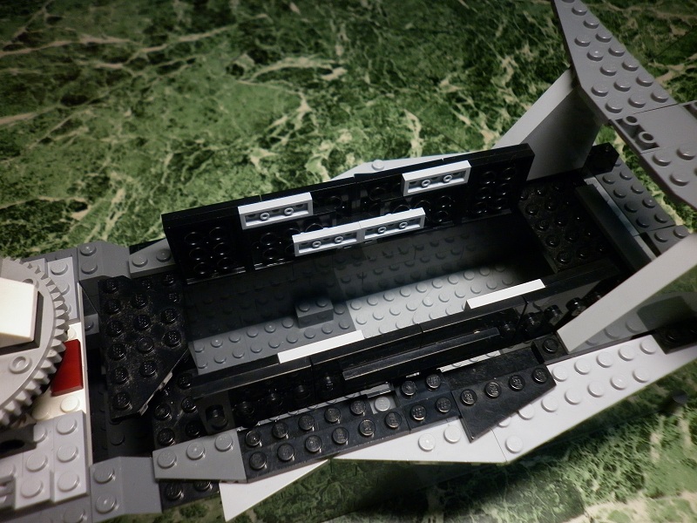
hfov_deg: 61.7
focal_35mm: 29
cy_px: 262
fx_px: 584
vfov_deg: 48.2
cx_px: 348
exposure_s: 1/30
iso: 160
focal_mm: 5.3
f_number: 2.8
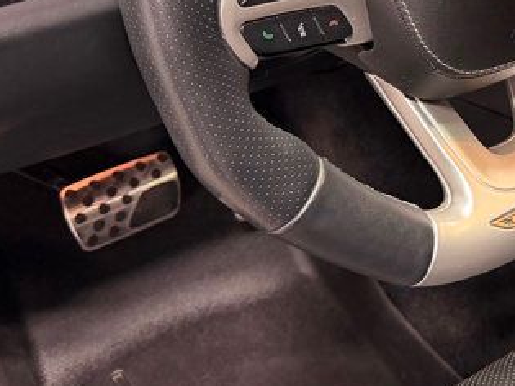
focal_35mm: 78
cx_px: 595
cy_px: -114
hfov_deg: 23.2
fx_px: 1160
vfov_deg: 17.7
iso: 200
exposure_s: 1/60
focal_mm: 6.76
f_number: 1.78
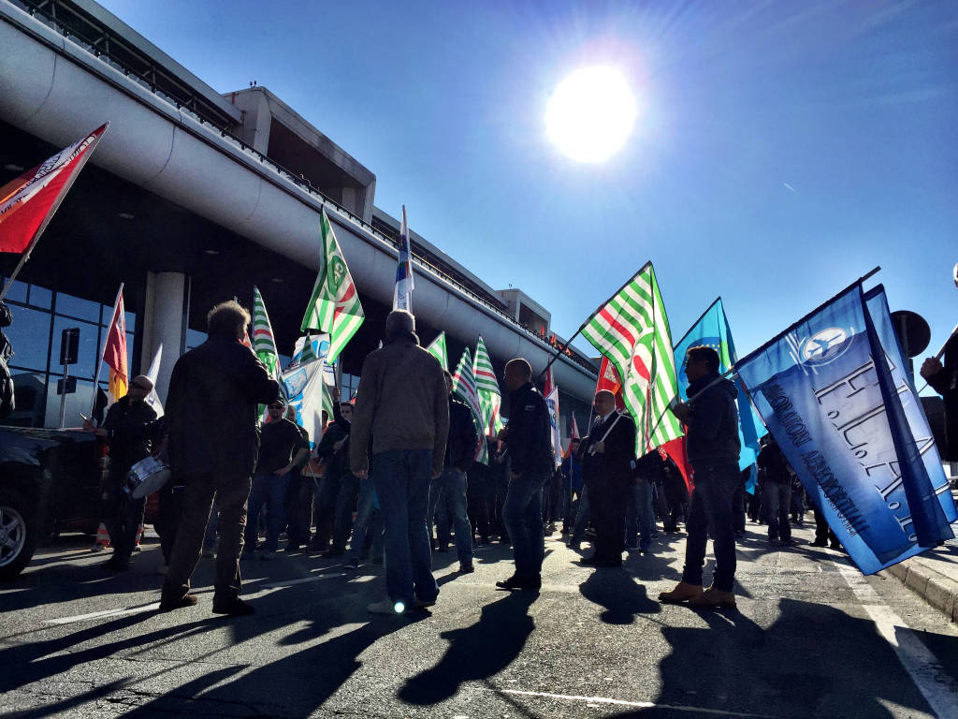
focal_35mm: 29
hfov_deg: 61.7
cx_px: 479
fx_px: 803
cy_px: 360
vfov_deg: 48.2
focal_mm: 4.15
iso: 32
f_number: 2.2
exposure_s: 1/4405
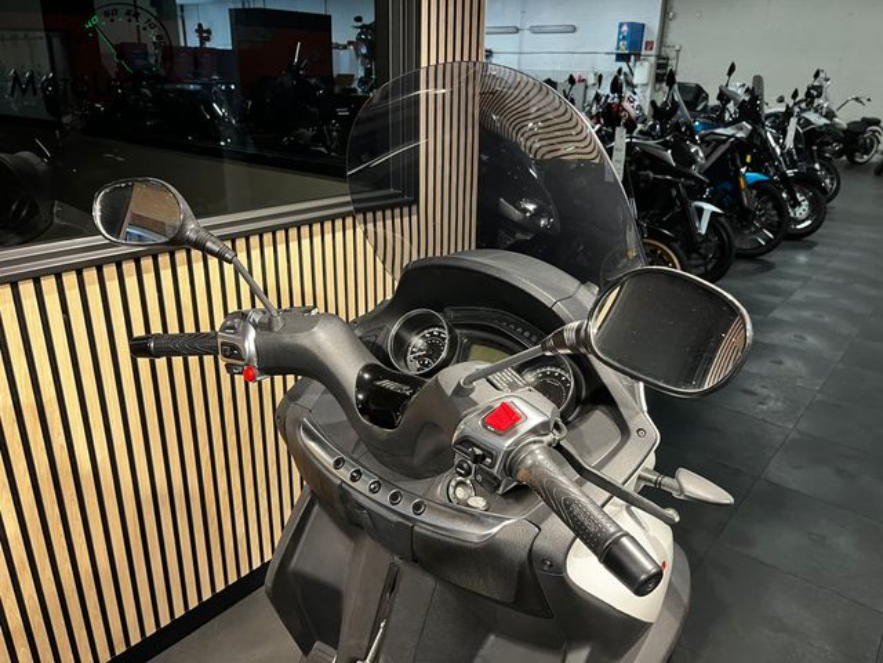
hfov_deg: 67.3
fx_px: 663
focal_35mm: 26
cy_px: 332
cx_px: 442
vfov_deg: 53.1
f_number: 1.6
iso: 250
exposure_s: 1/50
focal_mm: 5.1
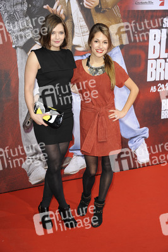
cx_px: 84
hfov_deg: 21.9
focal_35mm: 62
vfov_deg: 32.4
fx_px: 435
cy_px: 126
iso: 500
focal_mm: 62
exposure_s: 1/250
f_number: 5.6
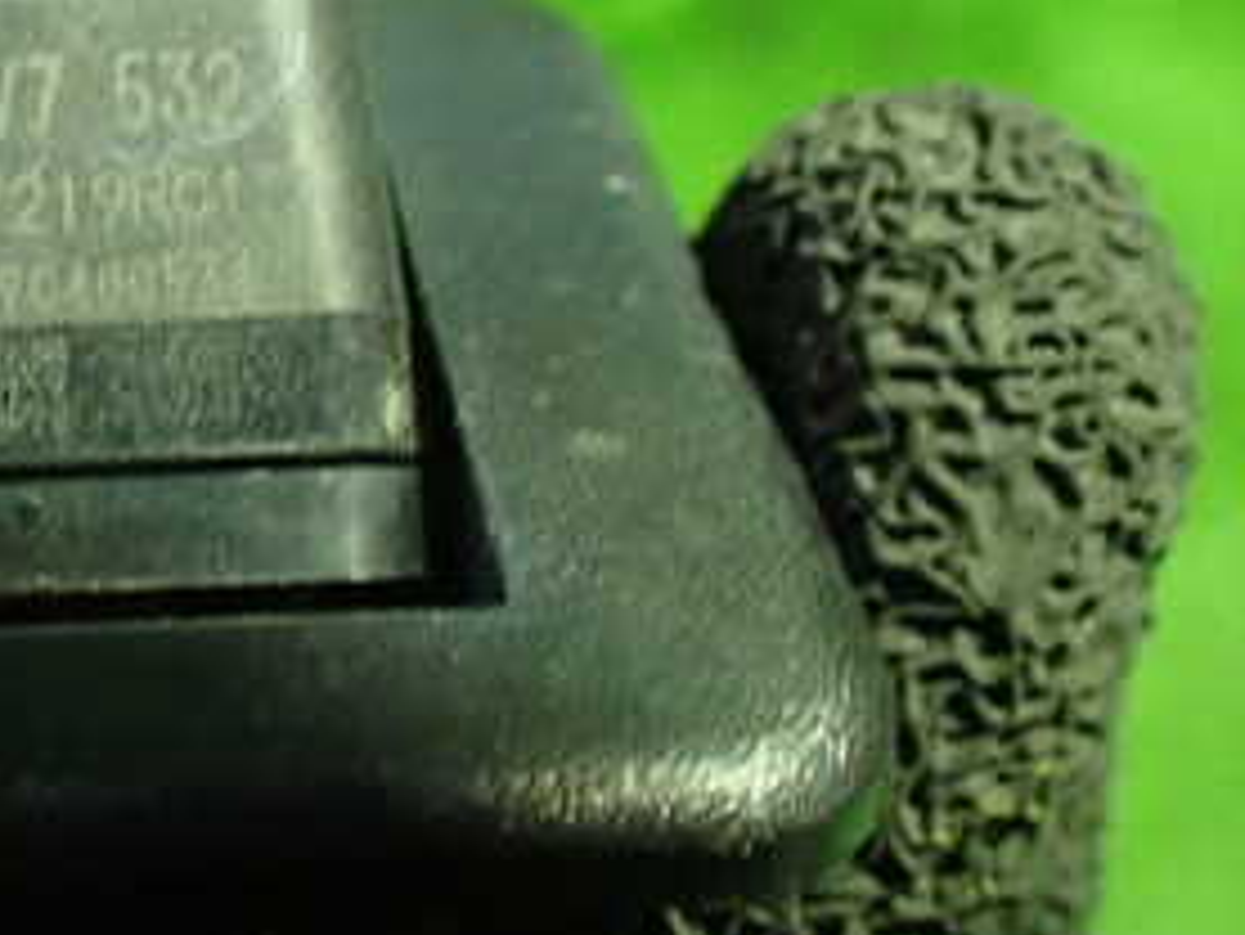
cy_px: 252
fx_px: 2339
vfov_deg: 22.4
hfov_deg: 28.4
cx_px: 81
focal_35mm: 65
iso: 800
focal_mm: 5.4
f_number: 2.3
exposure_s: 1/50
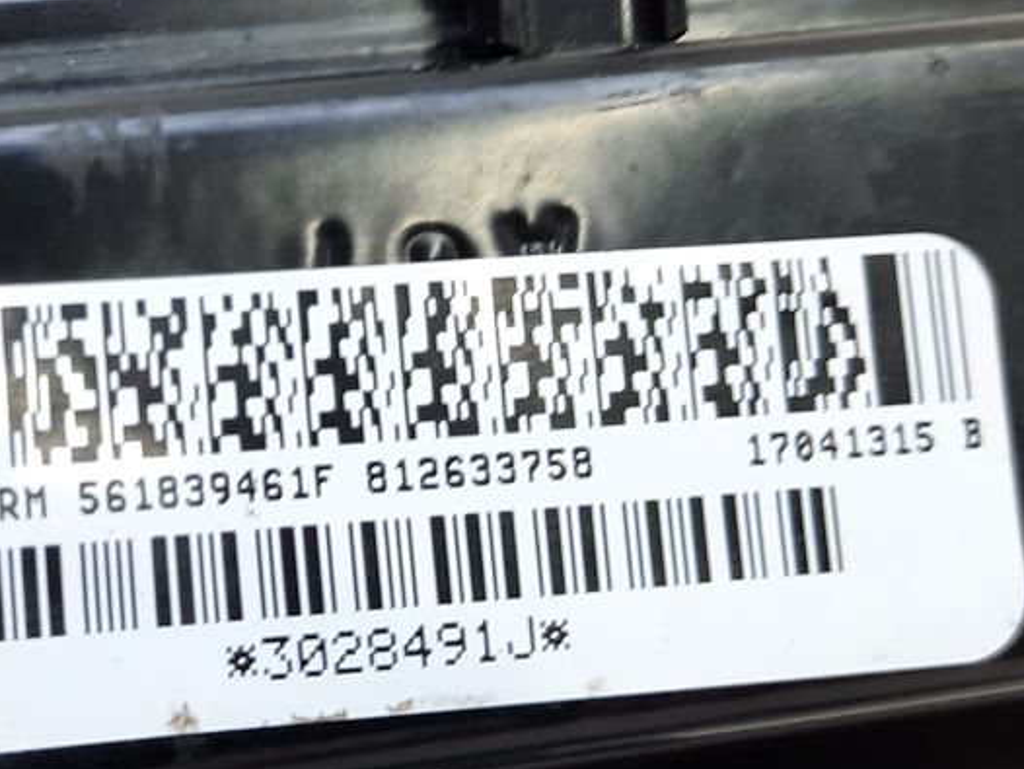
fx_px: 1687
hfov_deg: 32.7
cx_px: 187
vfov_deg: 25.6
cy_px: 300
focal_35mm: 57
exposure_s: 1/50
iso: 100
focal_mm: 4.6
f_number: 2
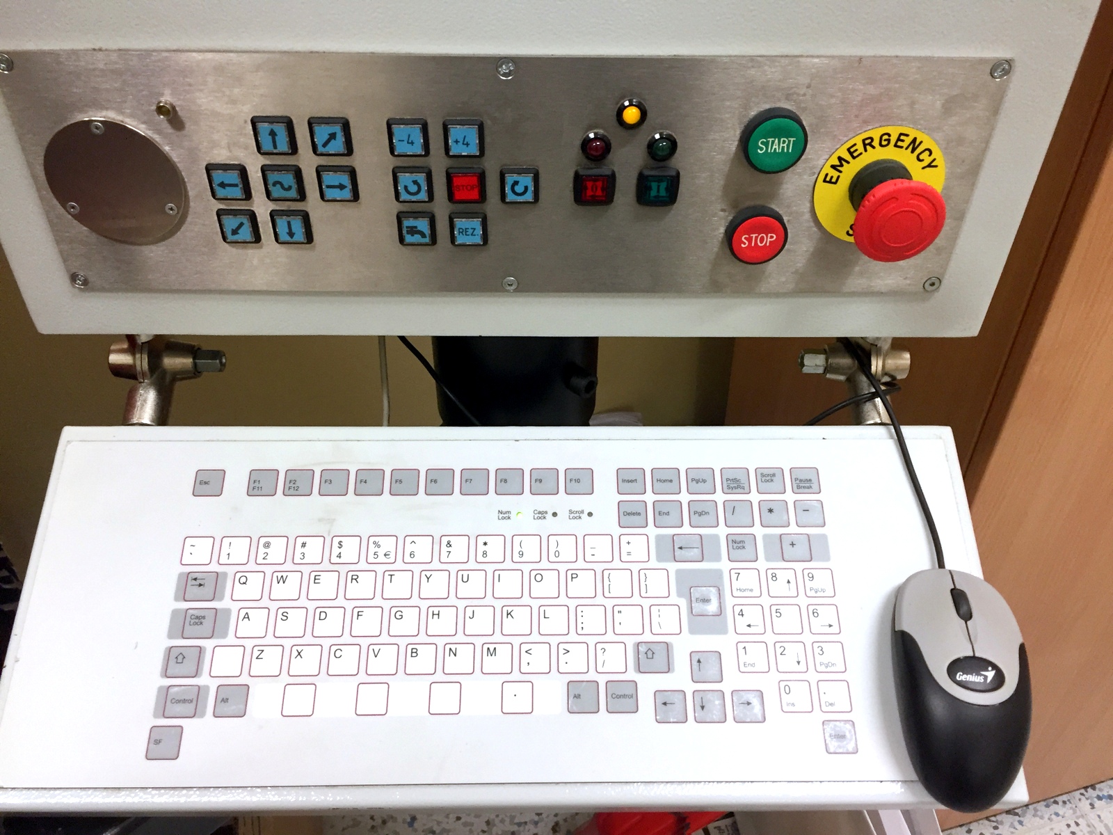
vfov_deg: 48.2
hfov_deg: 61.7
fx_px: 932
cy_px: 418
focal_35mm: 29
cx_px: 556
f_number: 2.2
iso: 64
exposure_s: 1/33
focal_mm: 4.15
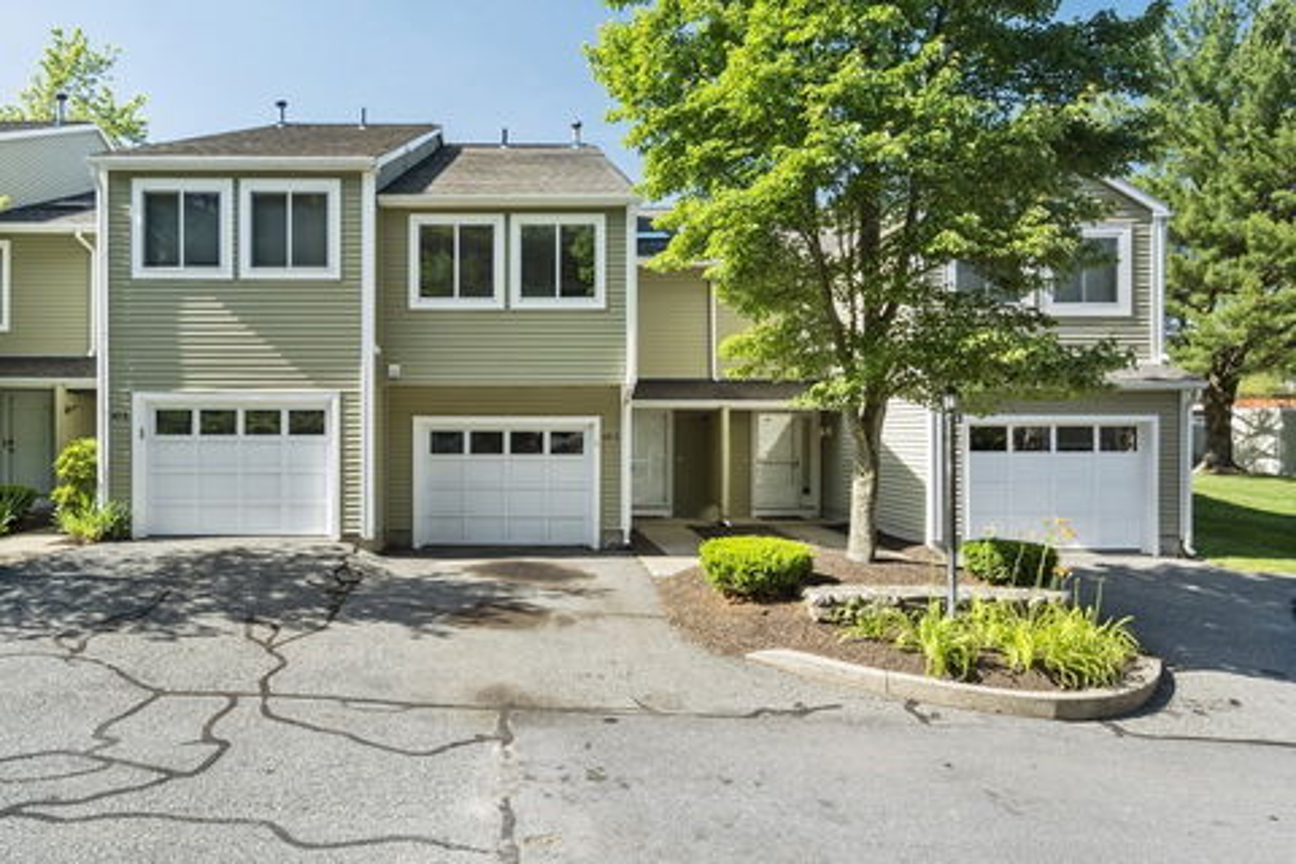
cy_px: 432
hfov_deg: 78.6
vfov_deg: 57.2
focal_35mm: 22
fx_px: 792
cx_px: 648
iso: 100
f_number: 8
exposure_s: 1/30
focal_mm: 22
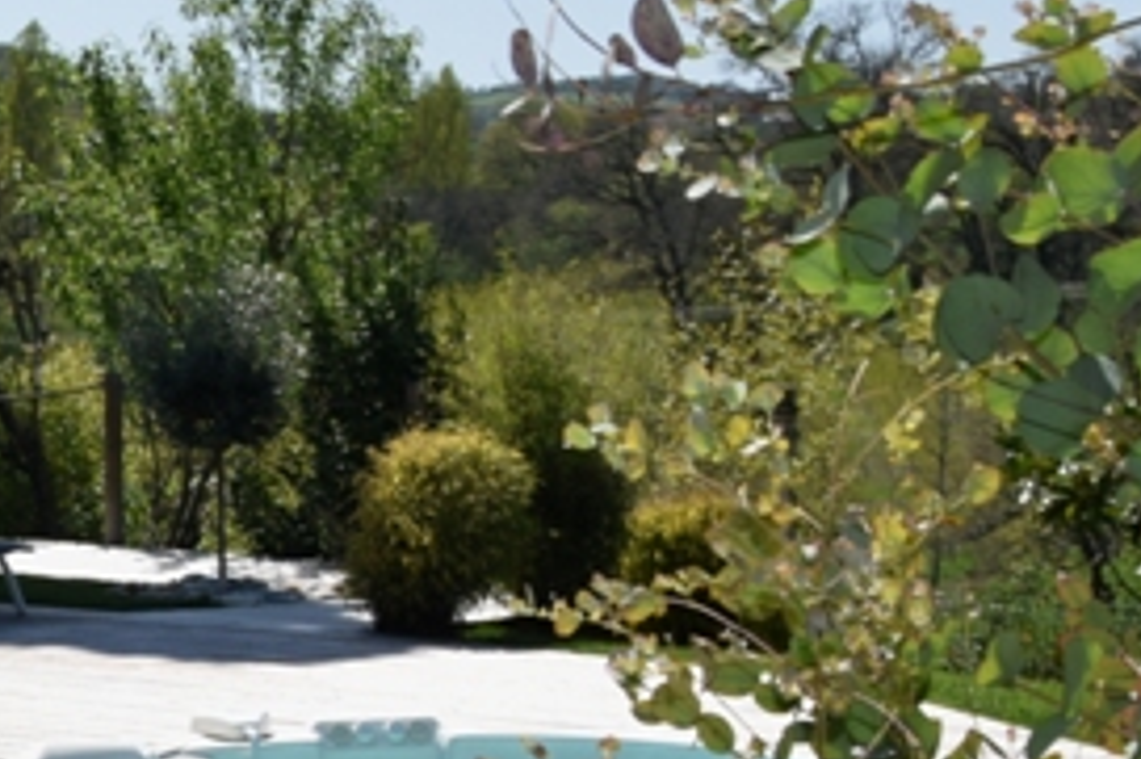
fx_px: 3669
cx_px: -294
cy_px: 648
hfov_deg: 16.8
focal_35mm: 116
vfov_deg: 11.8
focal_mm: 21
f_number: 11
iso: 100
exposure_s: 1/200
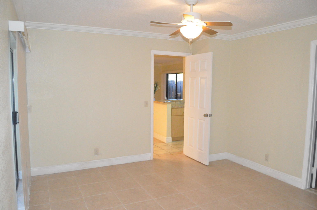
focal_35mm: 27
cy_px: 105
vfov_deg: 47.8
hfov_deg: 67.4
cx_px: 158
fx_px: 237
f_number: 7.1
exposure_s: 1/60
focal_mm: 18
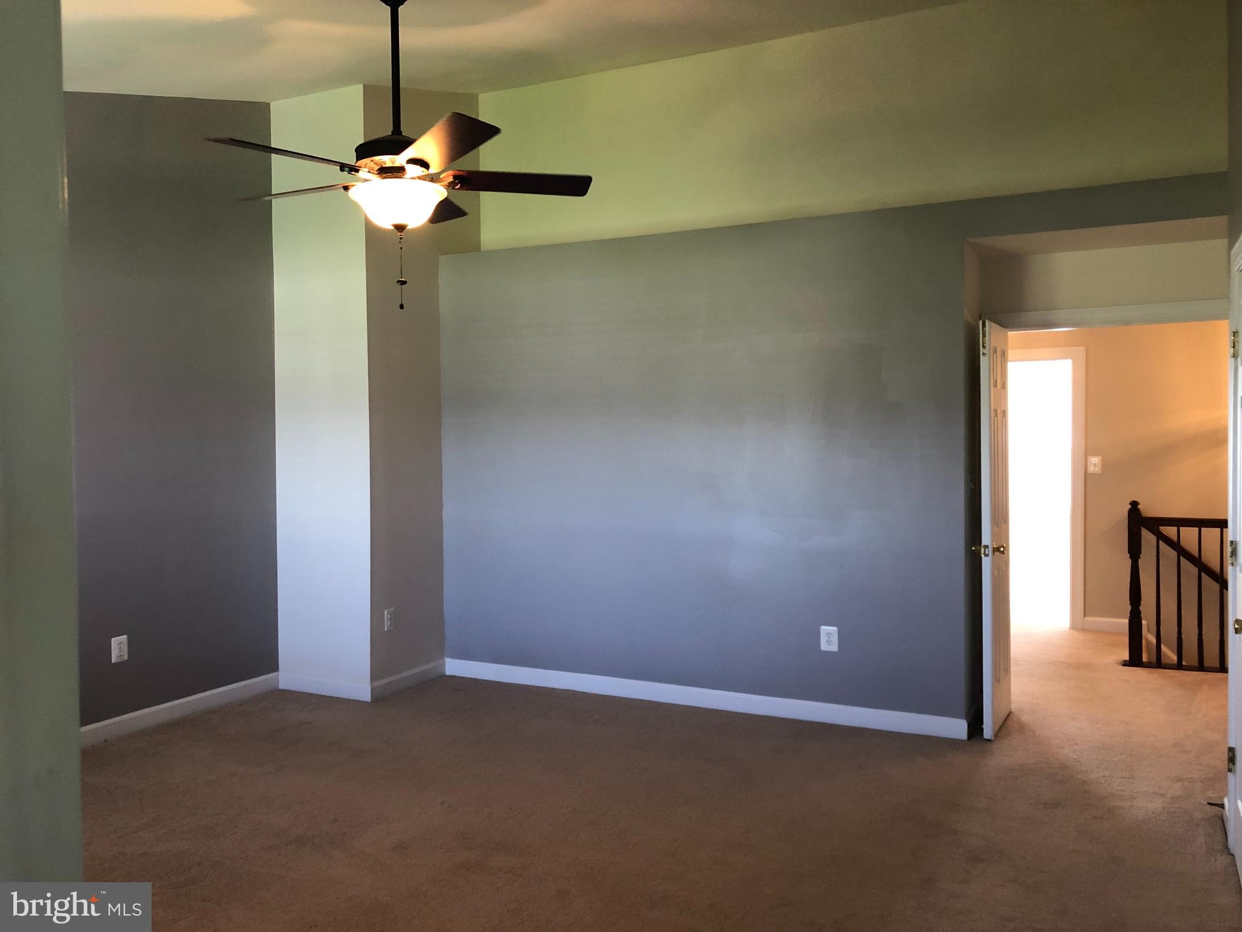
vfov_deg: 49.7
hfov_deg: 63.4
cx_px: 621
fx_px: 1005
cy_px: 466
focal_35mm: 28
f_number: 1.8
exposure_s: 1/15
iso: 50
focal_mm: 3.99
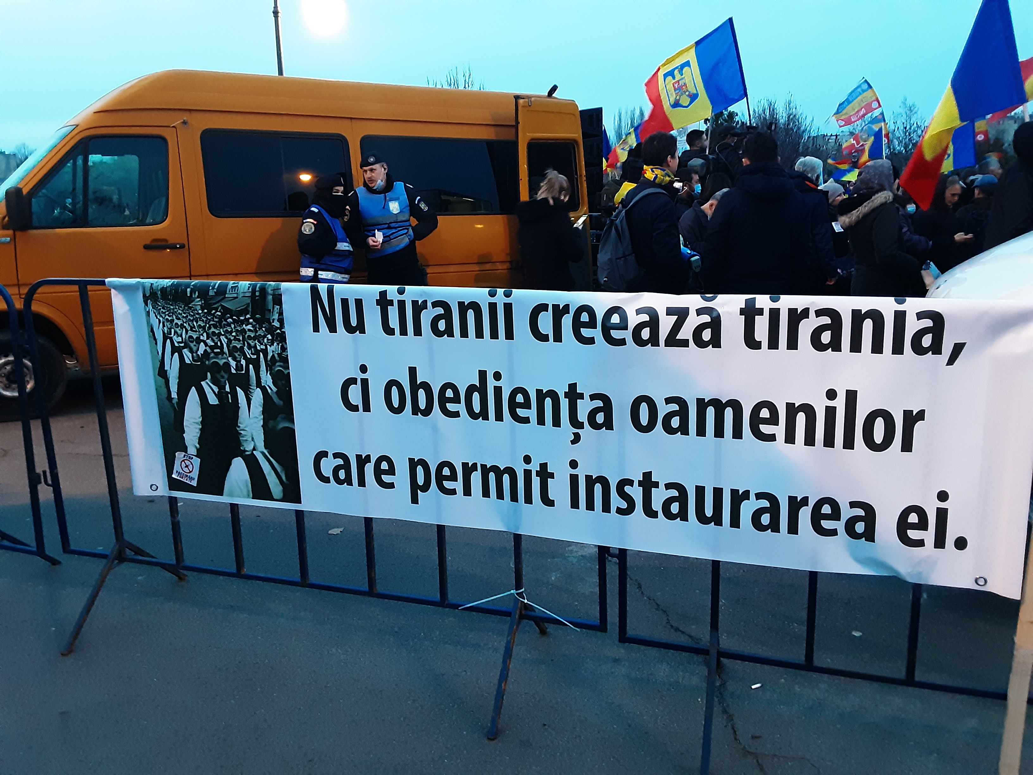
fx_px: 836
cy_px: 388
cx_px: 516
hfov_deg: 63.4
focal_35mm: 28
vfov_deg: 49.7
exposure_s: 1/25
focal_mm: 2.9
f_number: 1.9
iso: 250
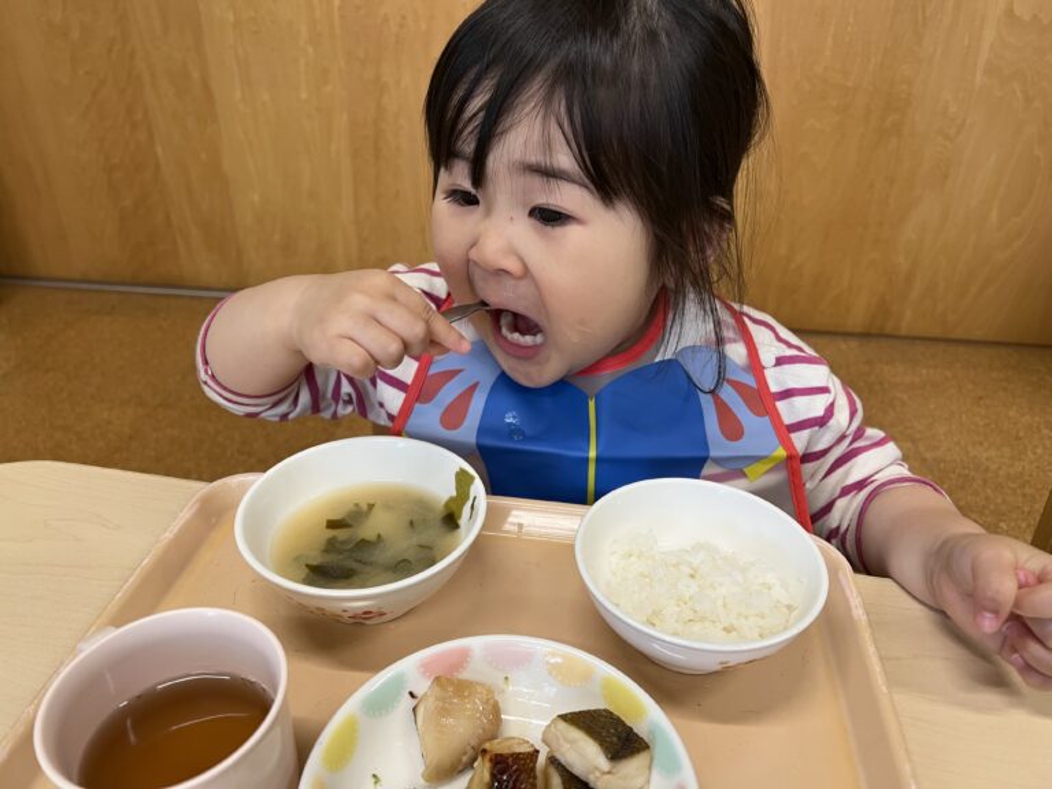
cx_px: 526
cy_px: 394
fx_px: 790
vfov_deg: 53.1
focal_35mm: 26
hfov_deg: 67.3
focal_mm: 5.7
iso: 80
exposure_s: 1/60
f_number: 1.5
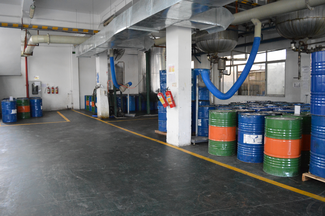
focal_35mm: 27
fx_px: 244
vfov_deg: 47.8
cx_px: 162
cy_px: 108
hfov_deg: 67.4
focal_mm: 18
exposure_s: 1/80
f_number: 4.5
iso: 3200
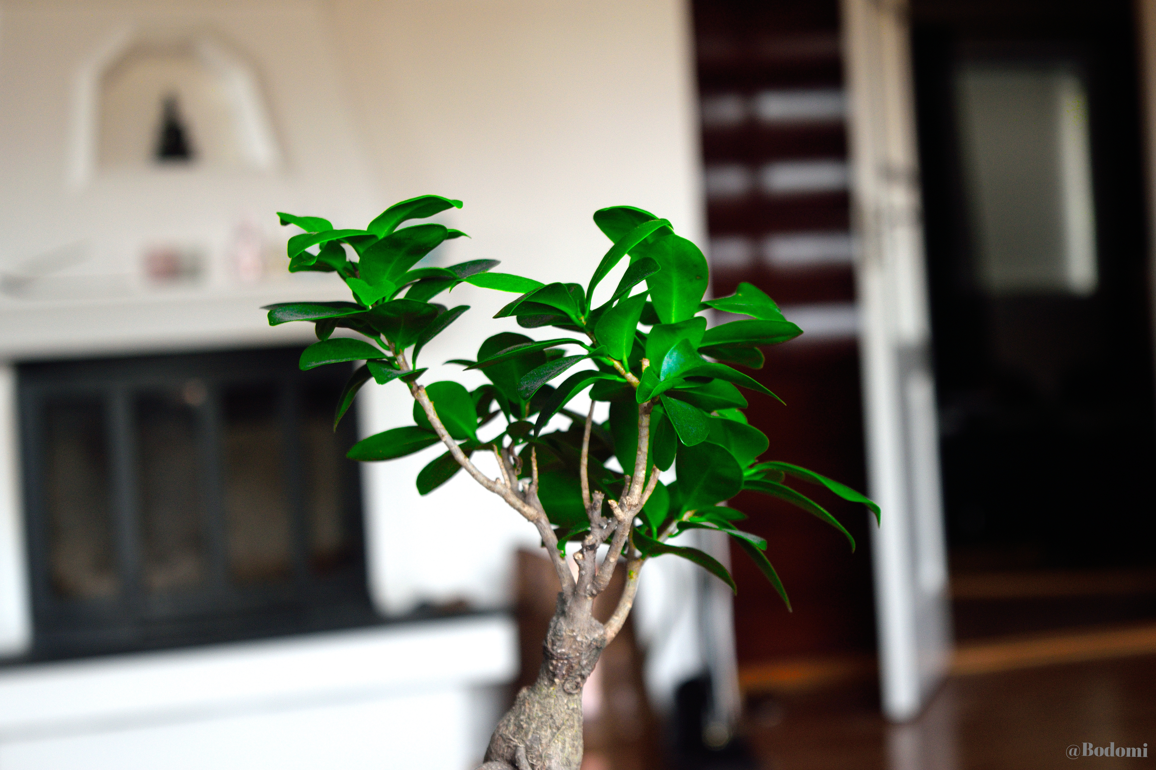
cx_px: 578
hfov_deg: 24.6
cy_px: 385
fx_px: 2649
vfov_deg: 16.6
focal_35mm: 82
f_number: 5.6
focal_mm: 55
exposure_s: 1/40
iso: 400
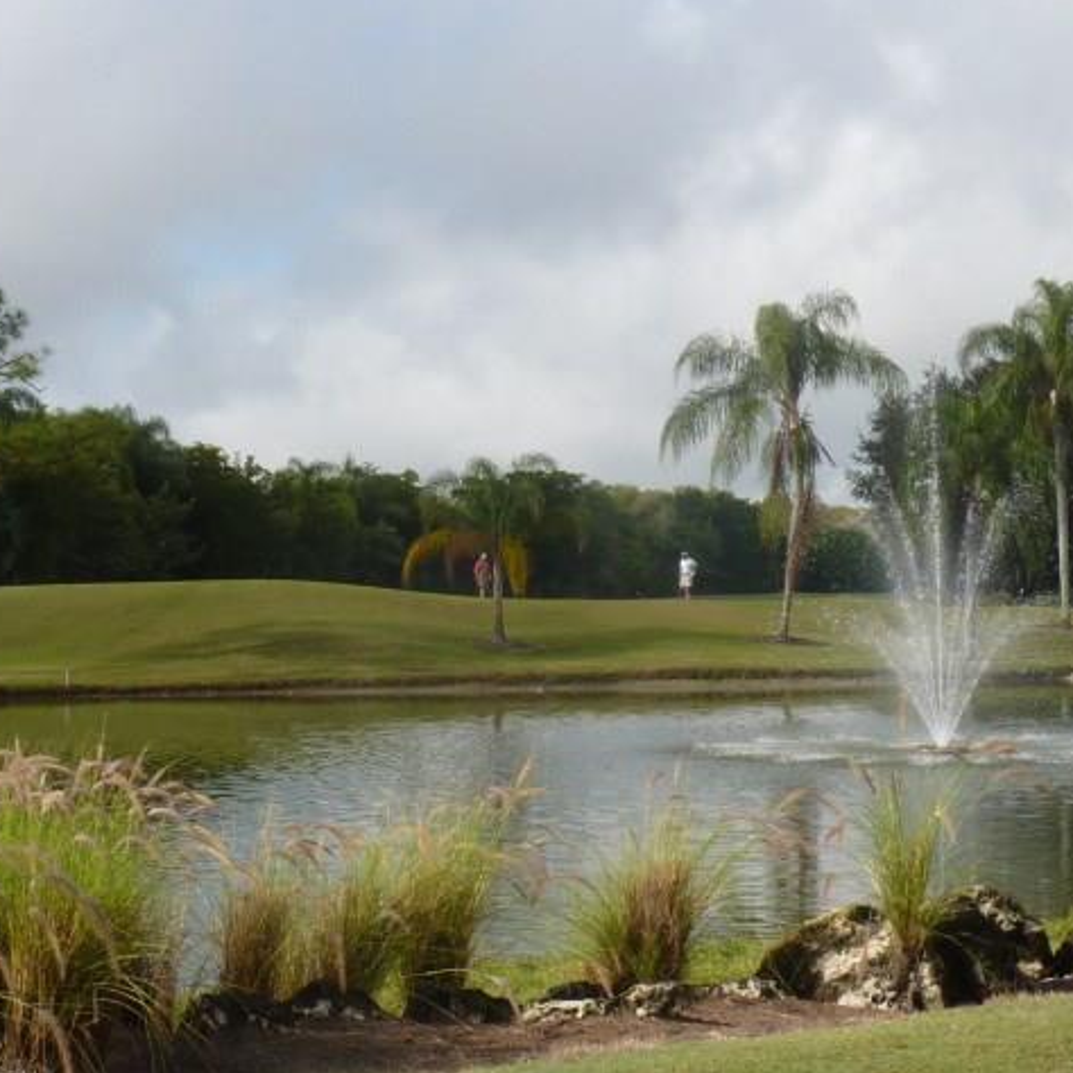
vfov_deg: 21.7
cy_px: 534
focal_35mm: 80
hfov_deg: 21.6
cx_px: 473
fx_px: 2806
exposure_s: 1/500
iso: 100
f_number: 5
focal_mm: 6.1
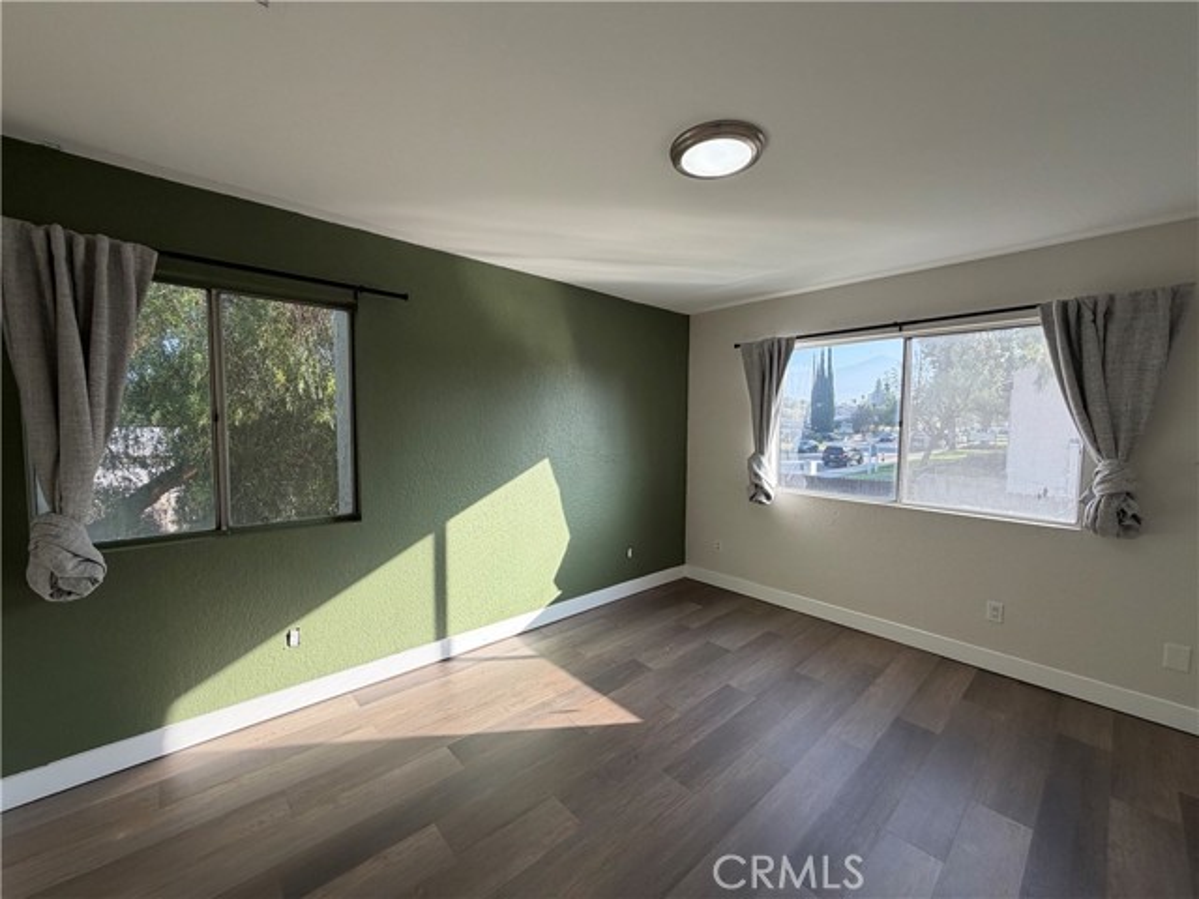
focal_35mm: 14
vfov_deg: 85.7
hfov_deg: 102.1
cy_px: 450
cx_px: 600
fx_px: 485
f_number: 2.2
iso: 64
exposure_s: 1/233
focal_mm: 2.22
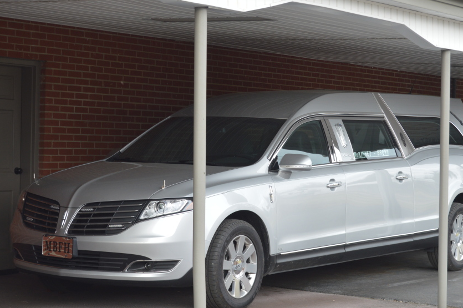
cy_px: 157
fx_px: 1182
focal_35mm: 92
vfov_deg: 14.8
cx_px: 256
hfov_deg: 22.2
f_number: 5.6
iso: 400
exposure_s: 1/125
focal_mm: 50
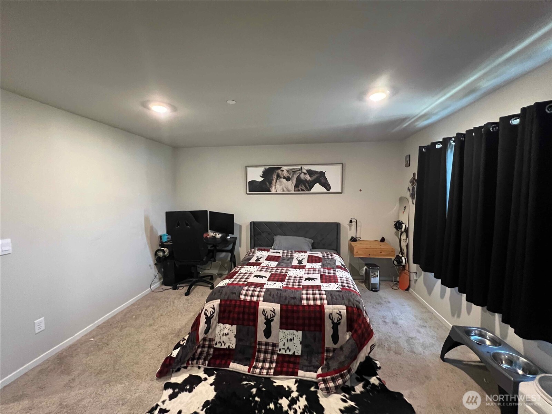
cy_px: 207
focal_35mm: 13
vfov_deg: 89.9
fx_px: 207
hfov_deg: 106.2
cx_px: 276
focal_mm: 1.57
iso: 800
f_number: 1.8
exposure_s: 1/60
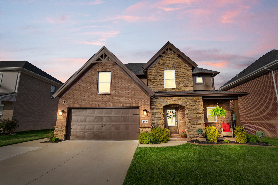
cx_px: 139
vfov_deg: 67.4
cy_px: 92
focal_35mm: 18
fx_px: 139
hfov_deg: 90.0
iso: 80
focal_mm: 12
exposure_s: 1/320
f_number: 4.8
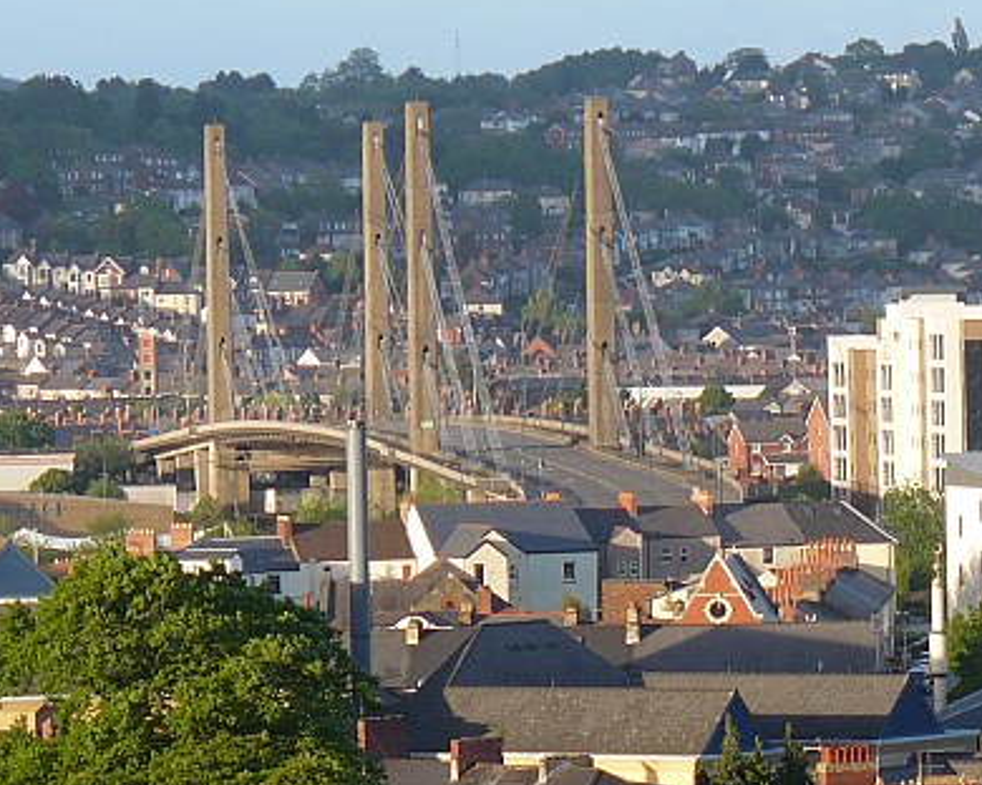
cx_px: 763
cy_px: 531
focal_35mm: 269
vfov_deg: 5.8
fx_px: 7818
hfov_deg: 7.2
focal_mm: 27.7
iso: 100
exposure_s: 1/160
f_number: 4.1
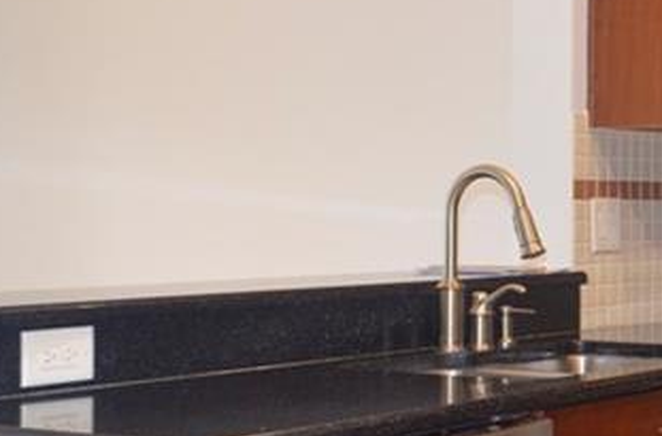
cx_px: 768
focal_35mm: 89
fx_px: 1631
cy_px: 178
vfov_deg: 15.2
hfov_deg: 21.5
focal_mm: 18
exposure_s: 1/60
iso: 1000
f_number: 3.5
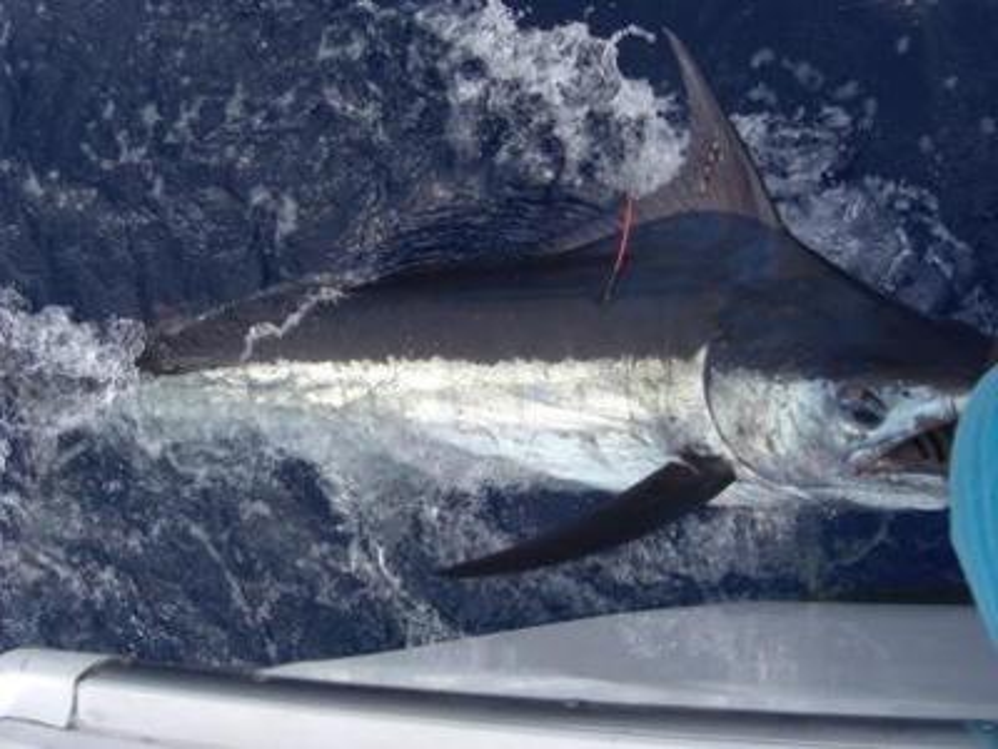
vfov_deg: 37.7
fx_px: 1096
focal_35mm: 38
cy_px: 374
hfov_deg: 49.0
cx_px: 499
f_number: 4
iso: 80
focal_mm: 7.9
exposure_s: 1/640
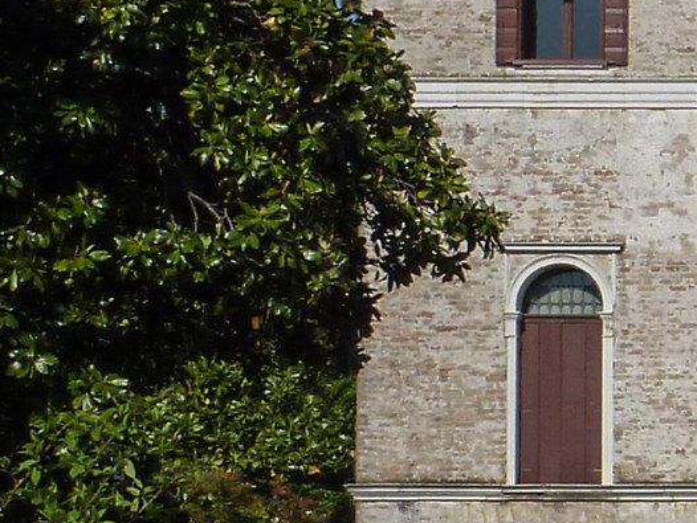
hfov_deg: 7.1
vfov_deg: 5.5
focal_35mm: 269
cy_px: 327
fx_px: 5419
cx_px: 1451
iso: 80
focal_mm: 9.7
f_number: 5.6
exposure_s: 1/800
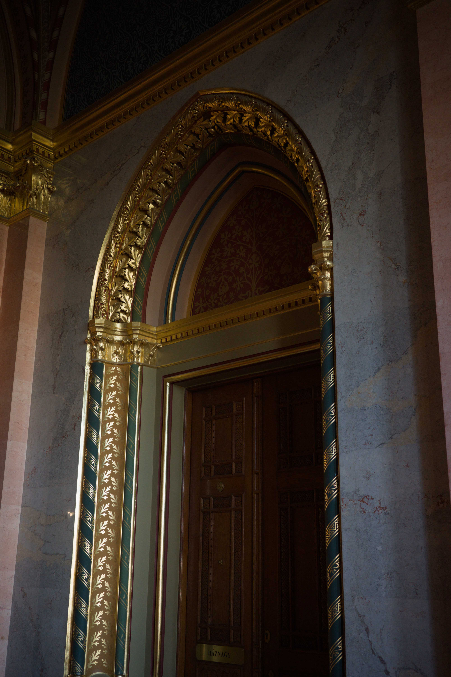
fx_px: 752
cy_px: 338
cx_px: 226
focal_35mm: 40
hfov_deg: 33.4
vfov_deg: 48.5
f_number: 2.8
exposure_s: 1/125
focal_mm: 26
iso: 1250
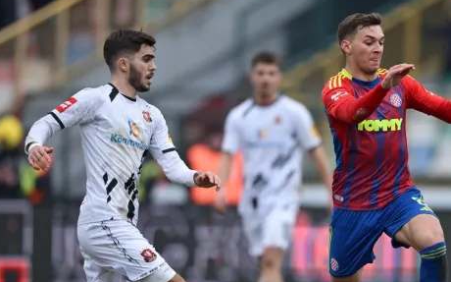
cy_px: 172
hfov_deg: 3.1
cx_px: 350
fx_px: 8280
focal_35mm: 674
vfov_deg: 1.9
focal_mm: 400
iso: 1250
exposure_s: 1/2000
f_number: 2.8
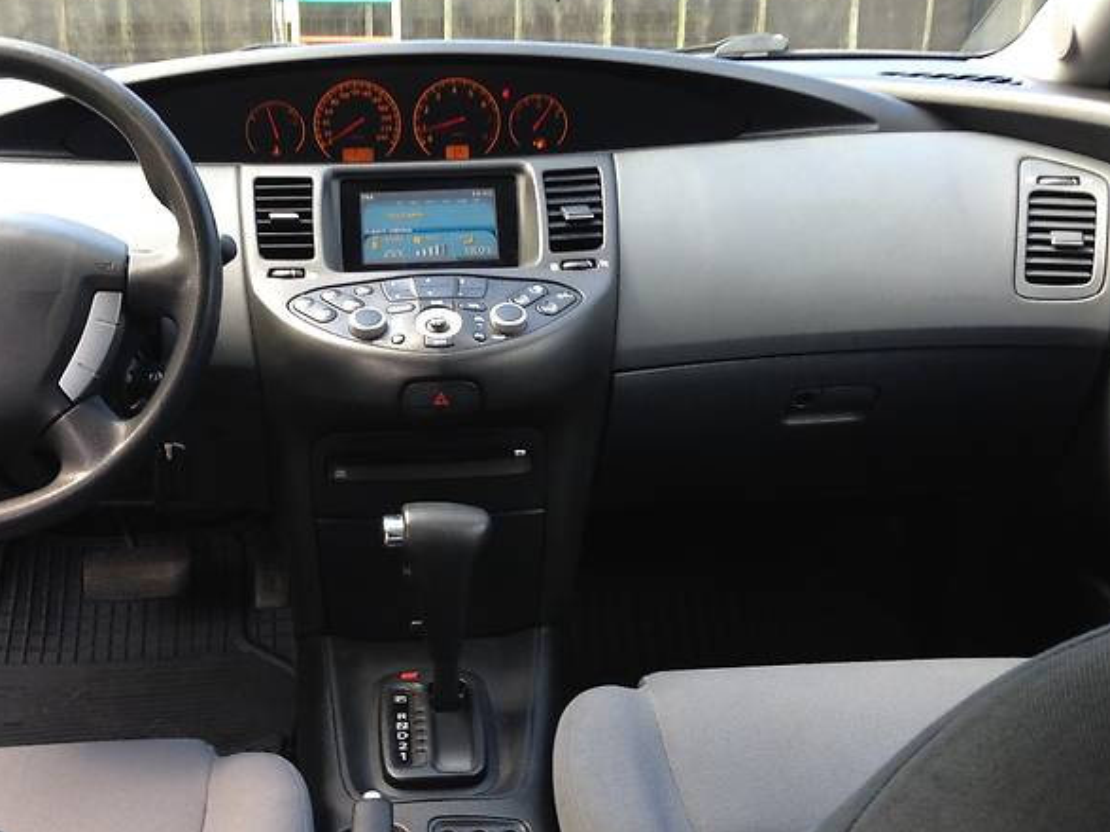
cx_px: 442
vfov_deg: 32.2
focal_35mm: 45
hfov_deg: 41.9
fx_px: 1443
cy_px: 388
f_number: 2.4
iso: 64
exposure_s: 1/60
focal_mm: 4.1
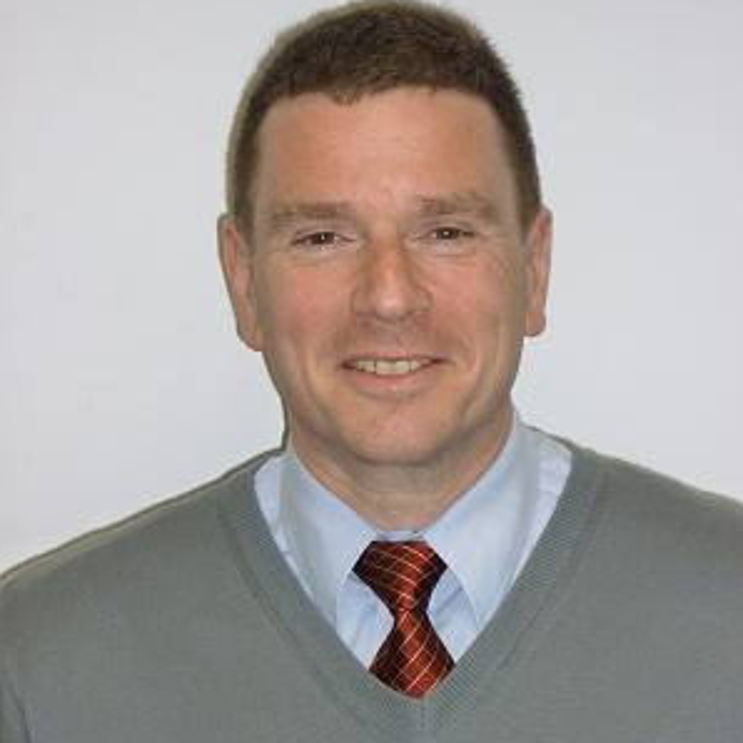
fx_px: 3400
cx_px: 372
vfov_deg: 12.5
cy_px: 372
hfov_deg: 12.5
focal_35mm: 140
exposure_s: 1/50
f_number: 5.8
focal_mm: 20.8
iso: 500
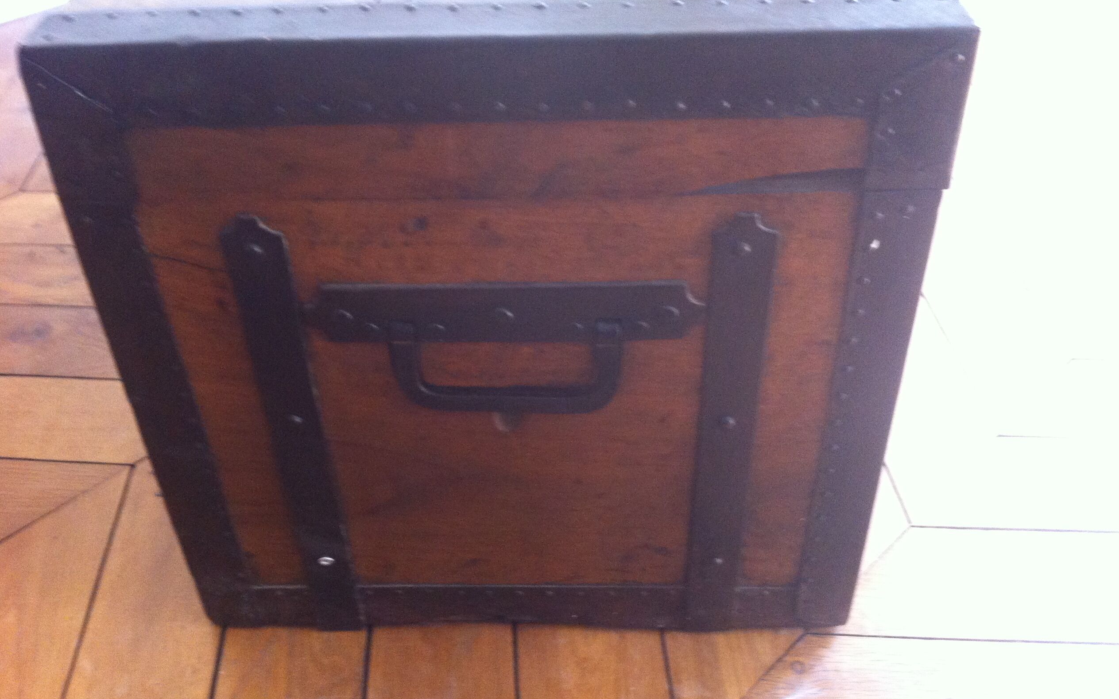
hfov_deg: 51.5
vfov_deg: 33.5
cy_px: 312
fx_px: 1159
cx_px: 559
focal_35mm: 38
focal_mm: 3.85
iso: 250
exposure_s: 1/15
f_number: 2.8
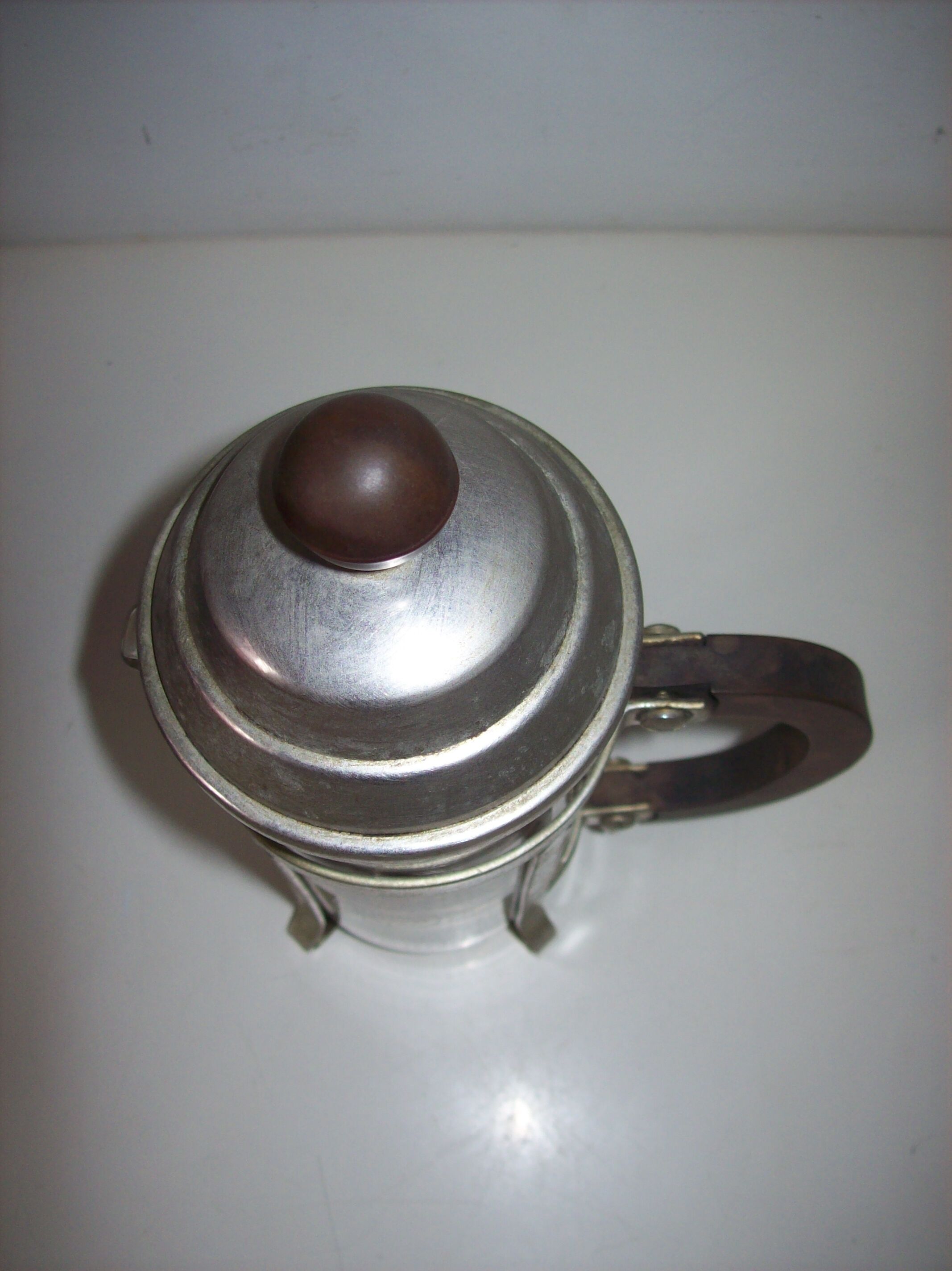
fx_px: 1321
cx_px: 476
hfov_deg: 39.6
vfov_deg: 51.4
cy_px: 636
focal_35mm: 36
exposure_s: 1/64
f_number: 2.7
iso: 80
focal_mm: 6
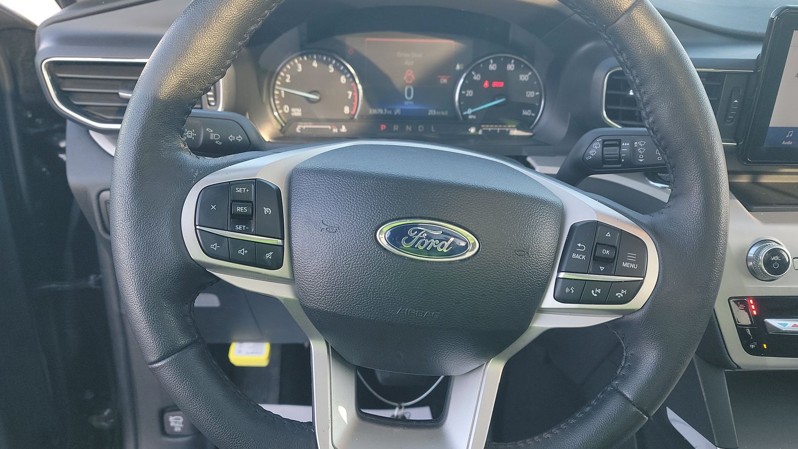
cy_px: 215
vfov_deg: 42.9
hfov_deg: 69.8
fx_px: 571
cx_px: 402
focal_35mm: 27
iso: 69
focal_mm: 6.7
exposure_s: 1/59
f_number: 1.8
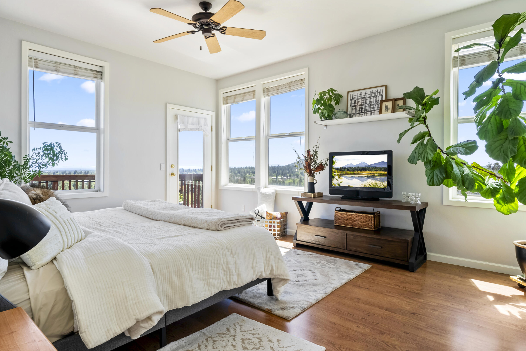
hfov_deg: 83.9
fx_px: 292
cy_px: 176
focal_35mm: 20
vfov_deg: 62.0
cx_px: 263
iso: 640
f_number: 11
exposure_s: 1/200
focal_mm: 20
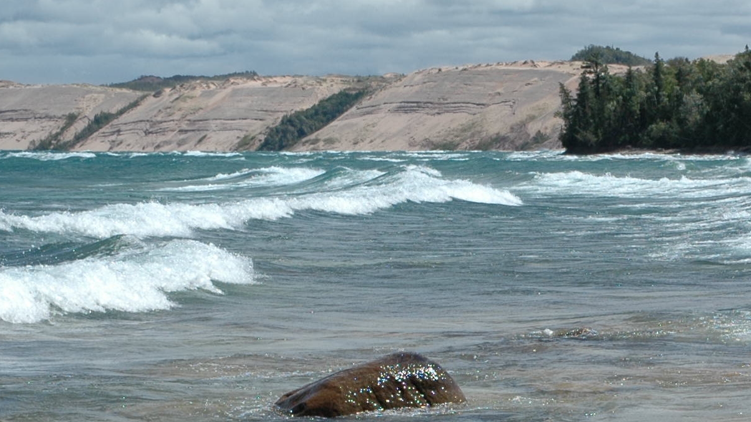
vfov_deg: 8.7
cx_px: 603
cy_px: 526
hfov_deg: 15.5
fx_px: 2734
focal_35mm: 137
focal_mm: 35
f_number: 11
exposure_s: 1/500
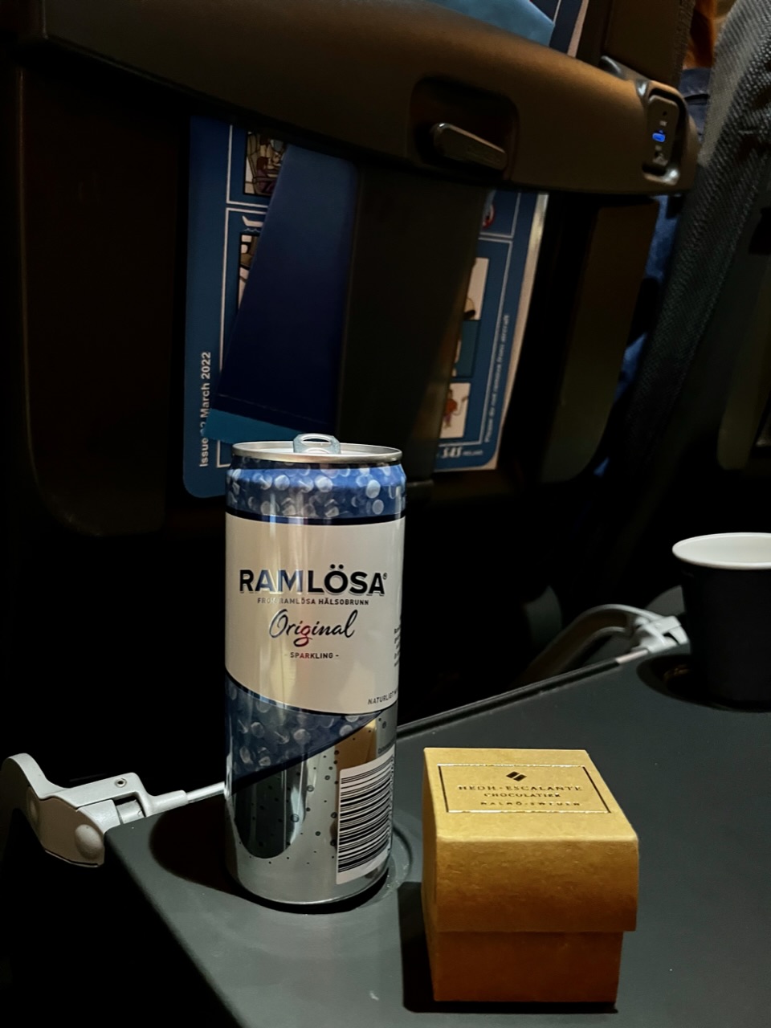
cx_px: 386
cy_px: 514
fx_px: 772
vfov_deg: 67.3
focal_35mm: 26
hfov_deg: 53.1
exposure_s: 1/28
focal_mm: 5.1
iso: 1000
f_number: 1.6
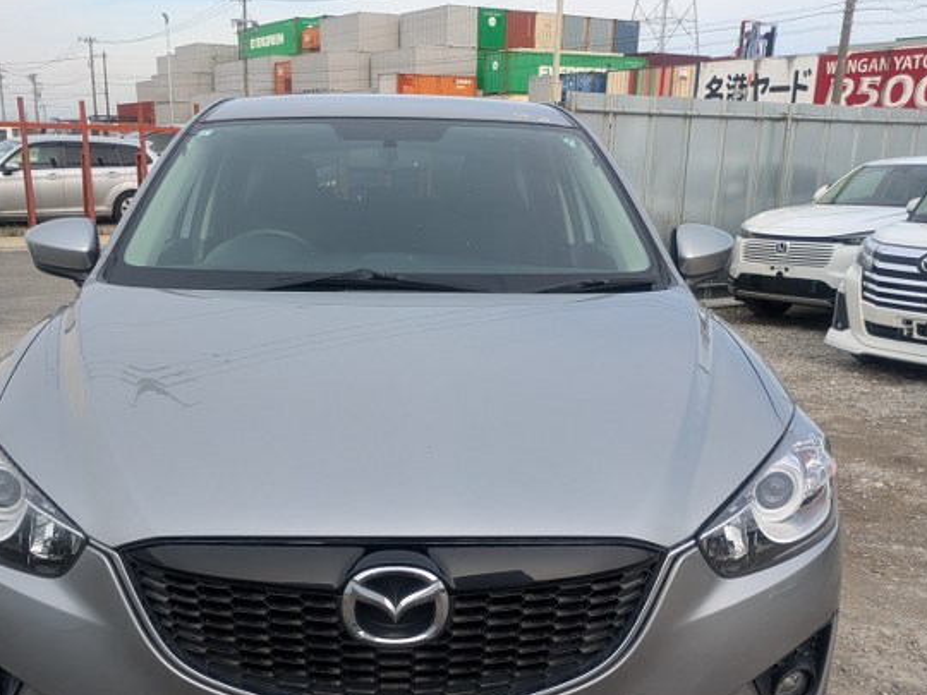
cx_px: 397
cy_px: 465
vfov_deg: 38.2
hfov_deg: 50.0
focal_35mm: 37
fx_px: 991
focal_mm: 5.43
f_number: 1.89
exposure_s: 1/670
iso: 45
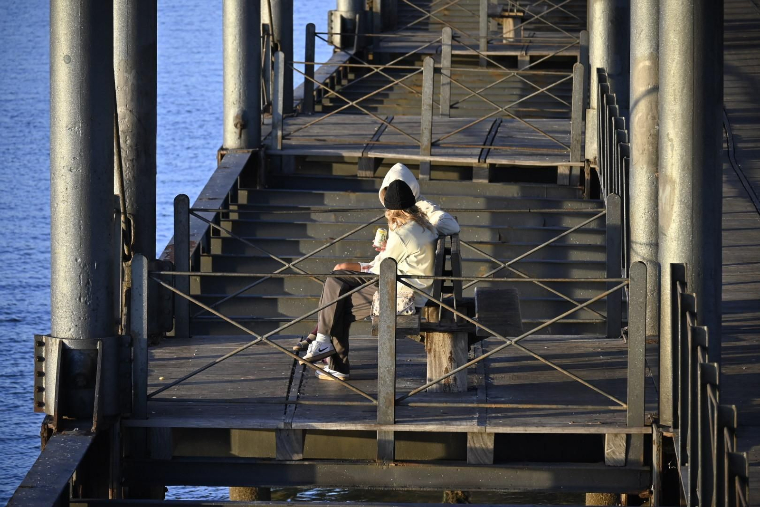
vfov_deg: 6.3
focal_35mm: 218
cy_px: 254
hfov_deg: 9.5
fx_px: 4592
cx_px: 380
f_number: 5.3
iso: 250
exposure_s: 1/200
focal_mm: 145
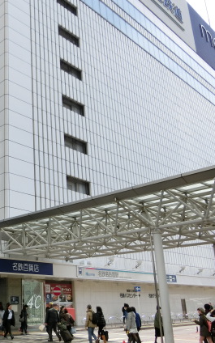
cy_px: 190
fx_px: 375
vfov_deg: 49.2
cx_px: 1
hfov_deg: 29.9
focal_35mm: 40
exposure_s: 1/800
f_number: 3.5
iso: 80
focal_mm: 4.5
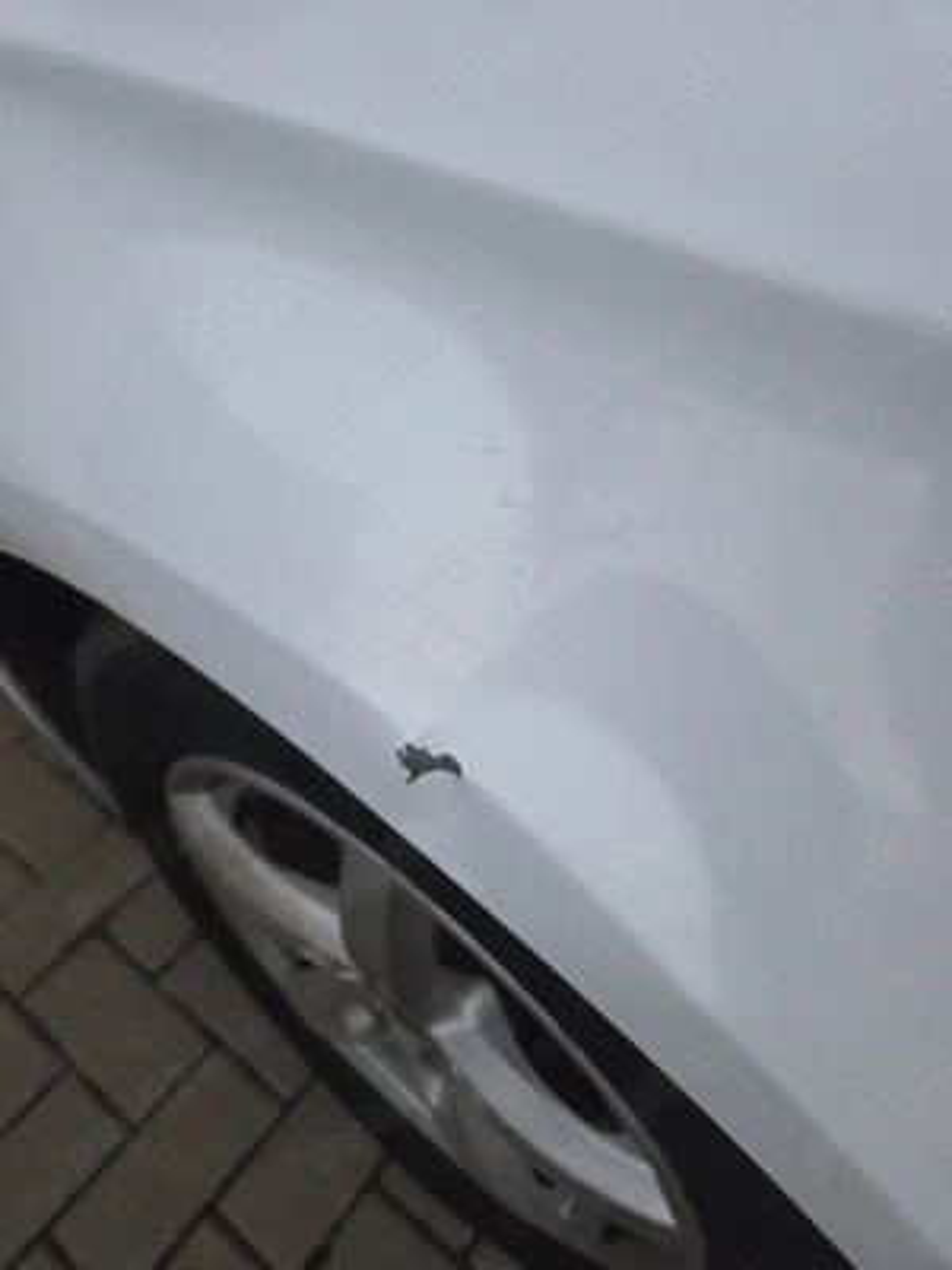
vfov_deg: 73.9
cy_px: 635
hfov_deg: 58.9
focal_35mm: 23
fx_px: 843
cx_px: 476
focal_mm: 5.4
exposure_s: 1/101
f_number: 1.8
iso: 800
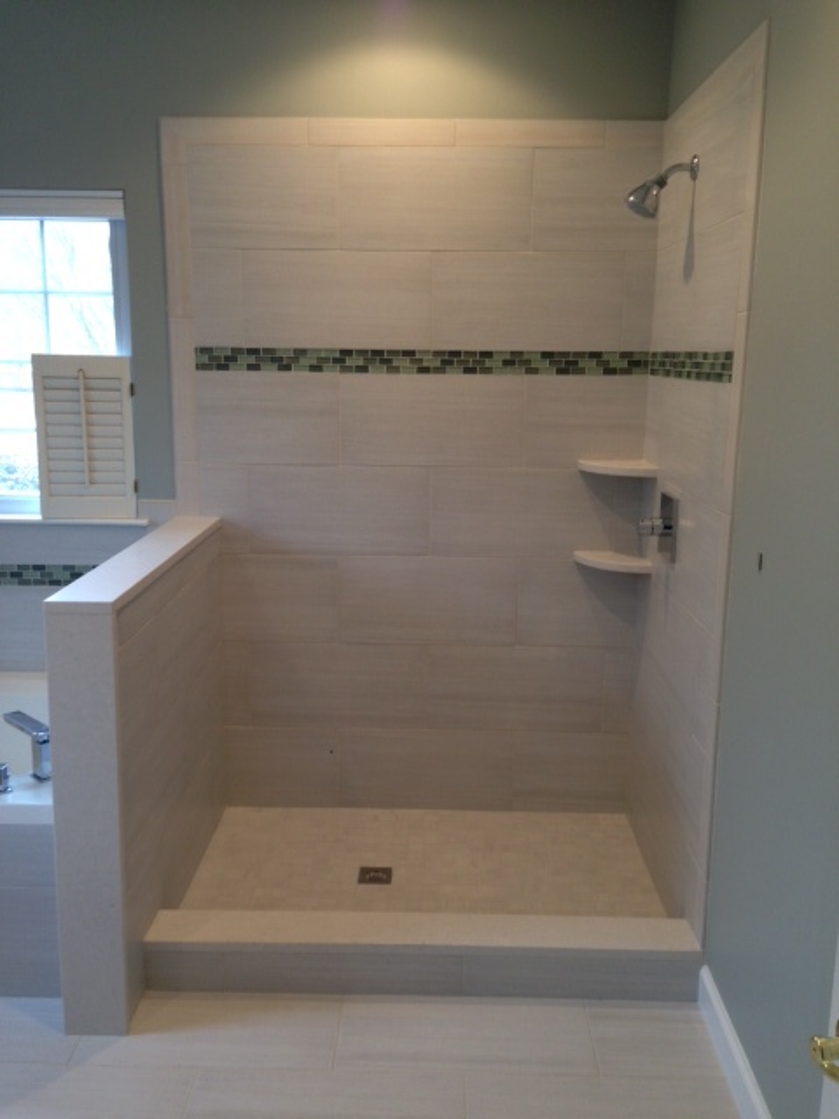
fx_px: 1066
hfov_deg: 42.9
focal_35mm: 33
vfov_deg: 55.4
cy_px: 560
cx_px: 420
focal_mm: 4.12
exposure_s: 1/20
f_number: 2.4
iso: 64
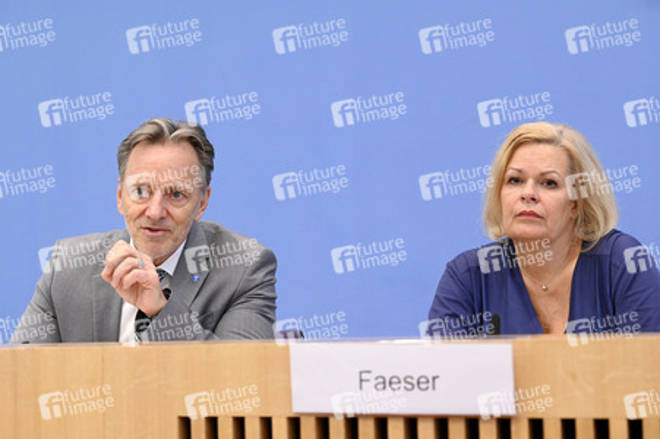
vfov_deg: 19.4
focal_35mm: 70
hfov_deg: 28.9
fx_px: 1282
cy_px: 220
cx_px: 330
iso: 3200
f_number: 5.6
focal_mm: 70
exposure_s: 1/400
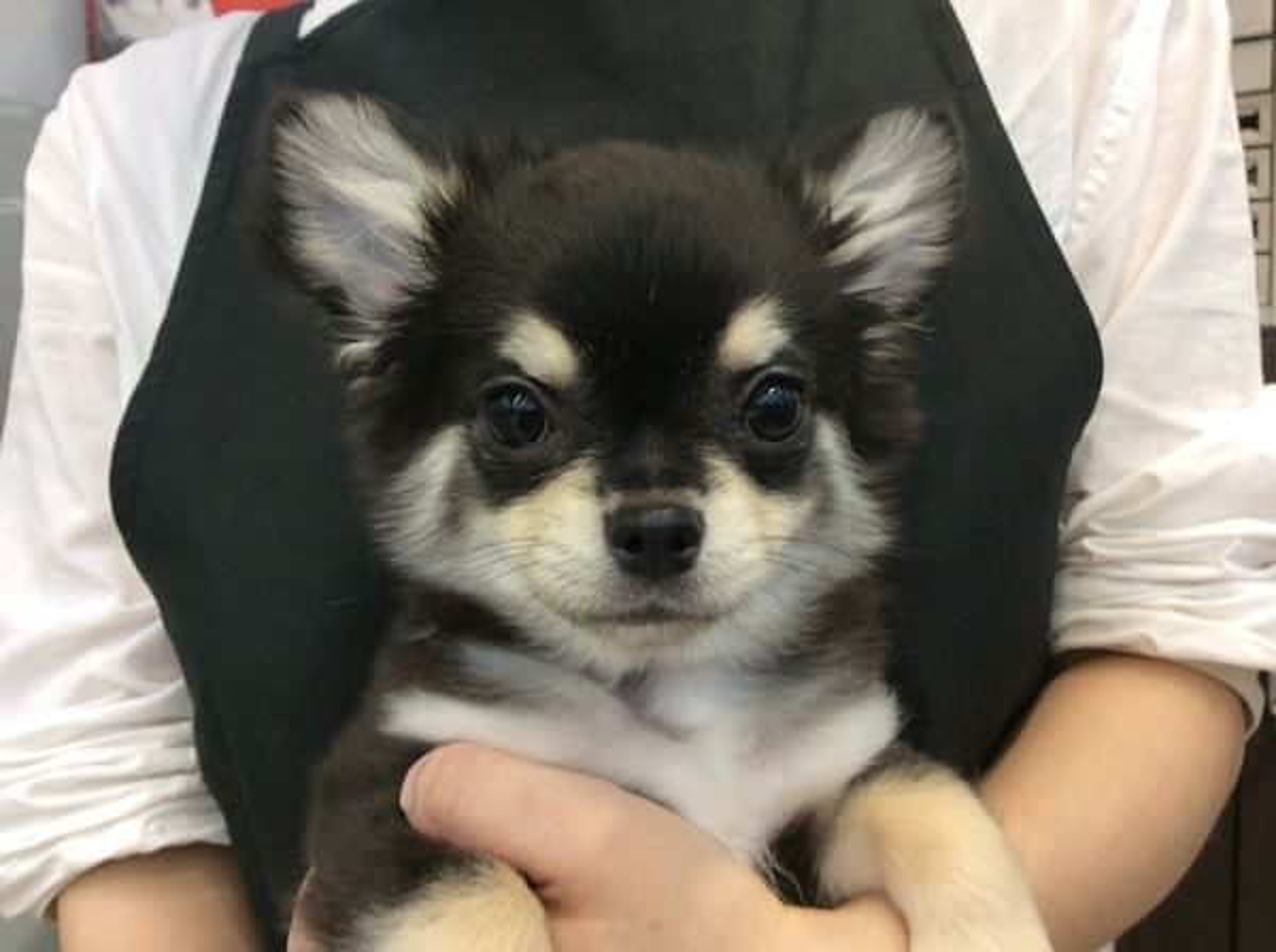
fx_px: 1178
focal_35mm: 32
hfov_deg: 56.9
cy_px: 476
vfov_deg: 44.0
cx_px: 638
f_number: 2.4
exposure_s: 1/24
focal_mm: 3.3
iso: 50
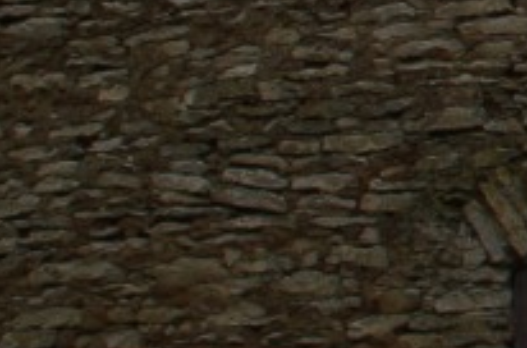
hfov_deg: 5.9
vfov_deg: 4.0
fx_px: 4860
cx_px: 1456
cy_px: -412
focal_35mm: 333
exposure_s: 1/160
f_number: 11
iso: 200
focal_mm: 28
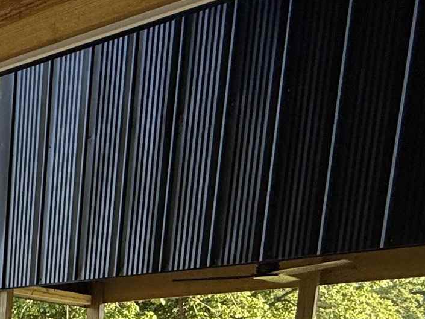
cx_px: -300
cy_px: 519
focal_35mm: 61
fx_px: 749
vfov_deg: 19.8
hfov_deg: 22.2
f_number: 2.2
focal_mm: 2.22
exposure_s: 1/210
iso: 50
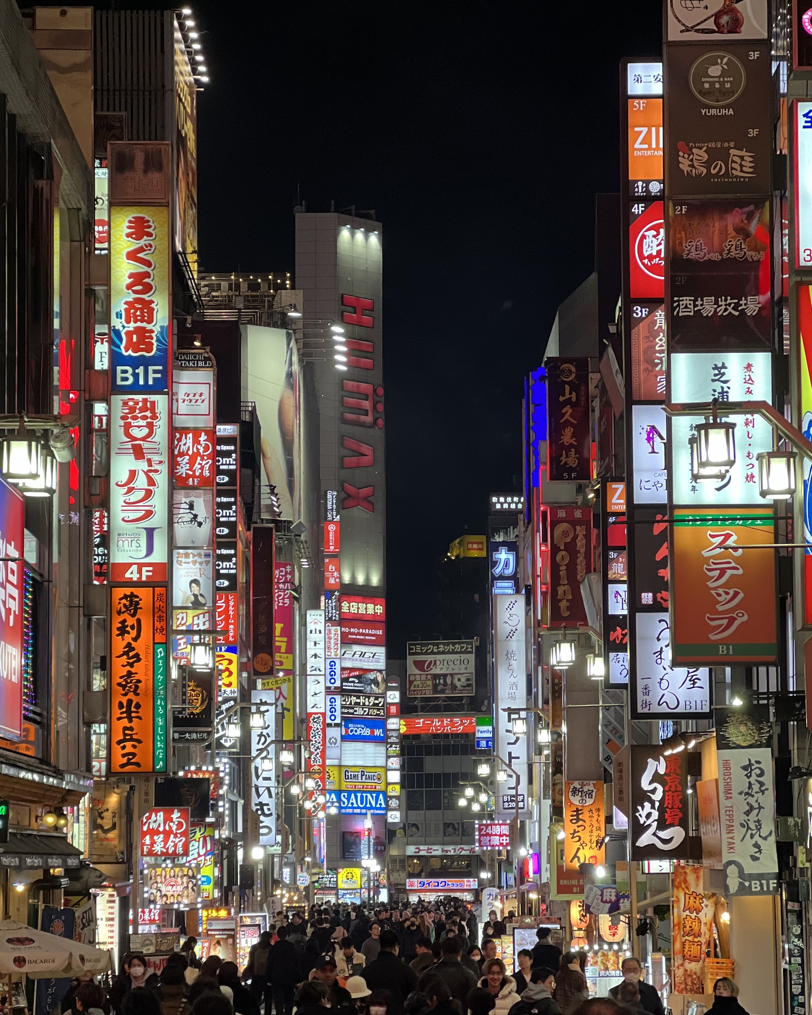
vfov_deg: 20.8
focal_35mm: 92
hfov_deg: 16.7
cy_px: 606
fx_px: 2763
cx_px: 413
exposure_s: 1/50
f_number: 2.8
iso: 125
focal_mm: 9
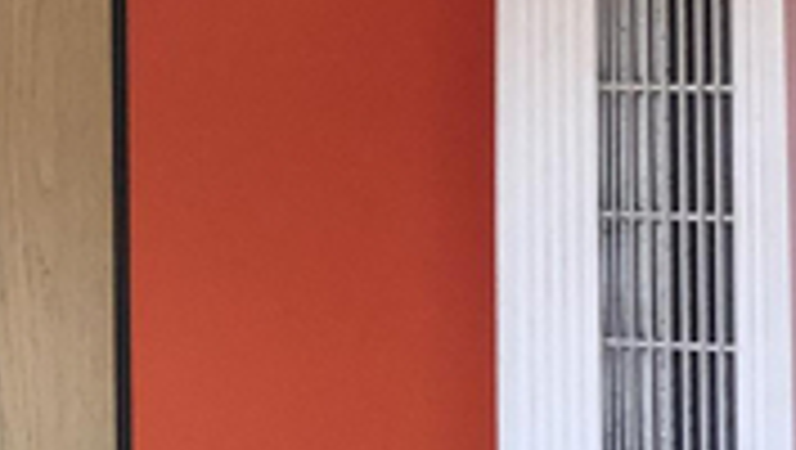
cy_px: -187
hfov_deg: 9.3
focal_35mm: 224
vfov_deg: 5.4
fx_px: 4733
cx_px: -535
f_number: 2.4
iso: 80
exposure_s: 1/50
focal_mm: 6
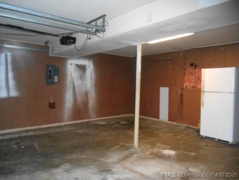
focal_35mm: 26
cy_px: 90
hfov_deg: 67.3
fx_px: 180
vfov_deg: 53.1
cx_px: 120
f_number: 3.4
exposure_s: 1/25
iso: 1600
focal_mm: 4.7
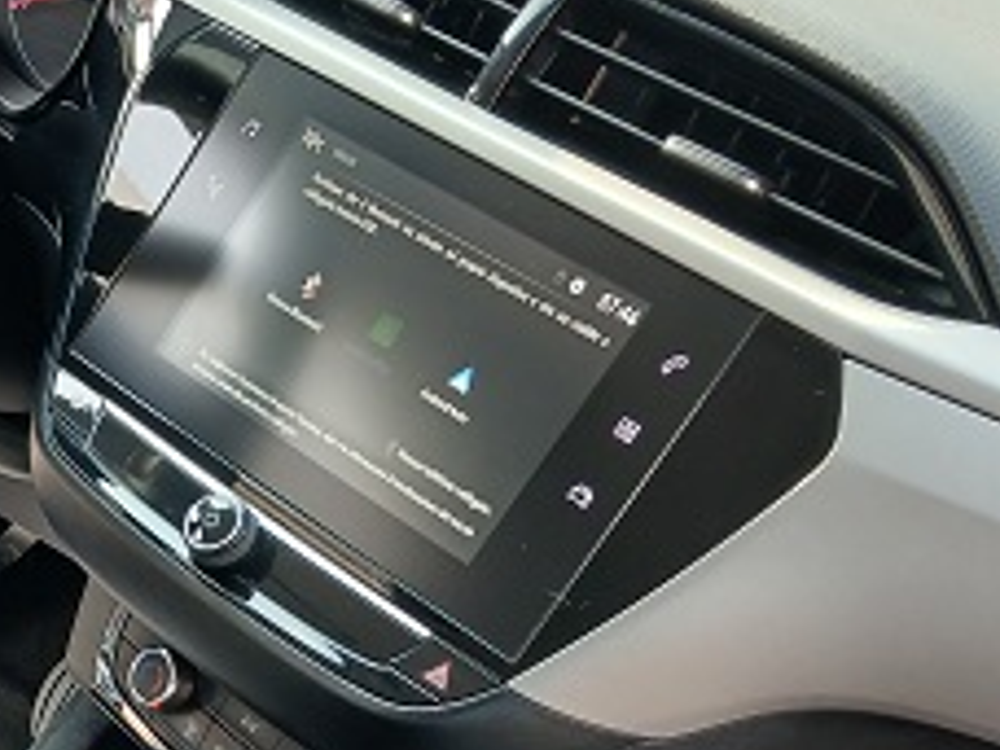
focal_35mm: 71
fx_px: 2051
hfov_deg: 26.0
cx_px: 4
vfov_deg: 20.1
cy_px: 759
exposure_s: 1/50
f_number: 1.8
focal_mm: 3.98
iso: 50
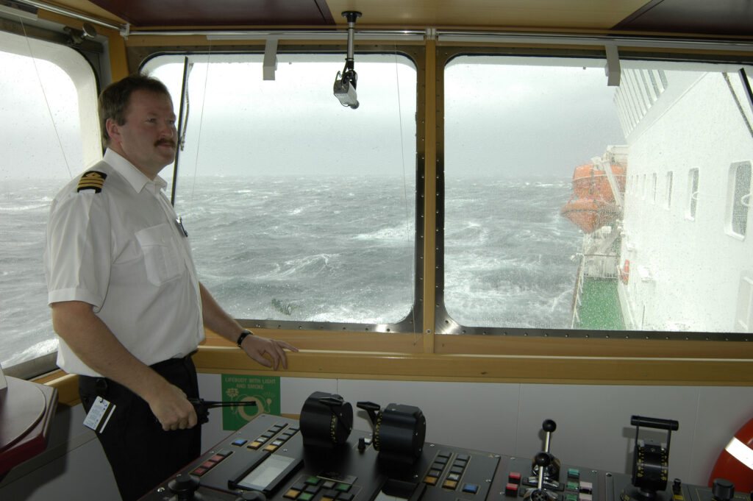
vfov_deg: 47.9
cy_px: 250
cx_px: 376
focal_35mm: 27
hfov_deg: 67.4
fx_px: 564
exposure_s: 1/100
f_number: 11
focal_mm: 18
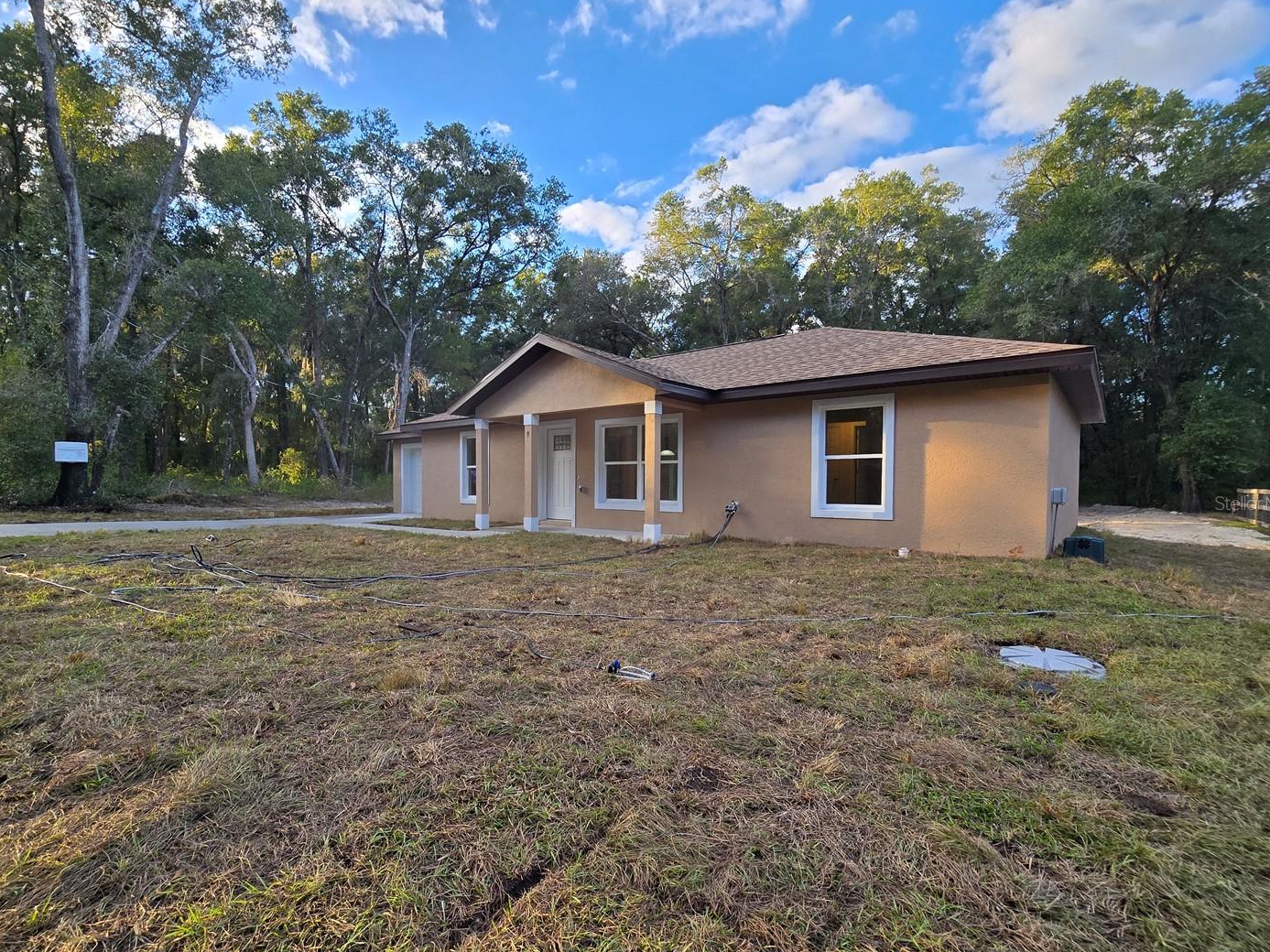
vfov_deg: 81.7
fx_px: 550
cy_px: 503
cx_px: 569
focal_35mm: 15
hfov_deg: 97.8
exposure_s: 1/338
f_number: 2.2
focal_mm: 2.2
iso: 50
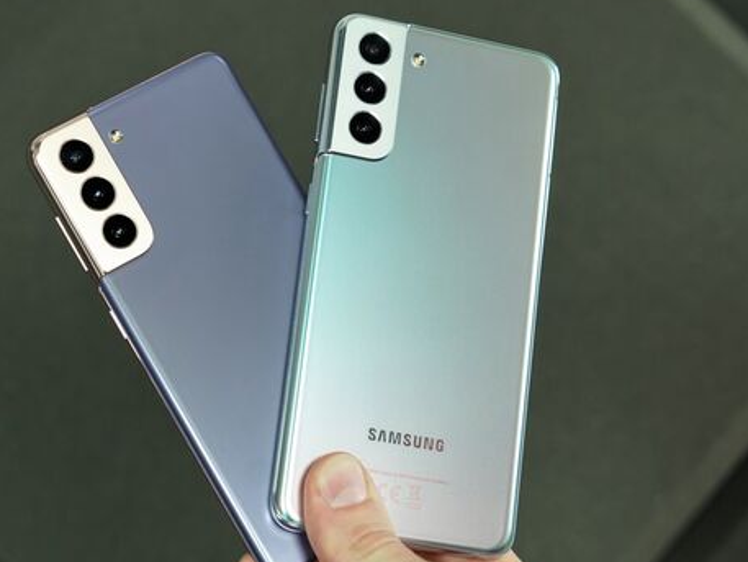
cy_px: 294
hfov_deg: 31.2
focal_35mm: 62
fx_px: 1340
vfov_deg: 23.7
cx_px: 340
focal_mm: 48
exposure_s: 1/100
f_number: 4.5
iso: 1000
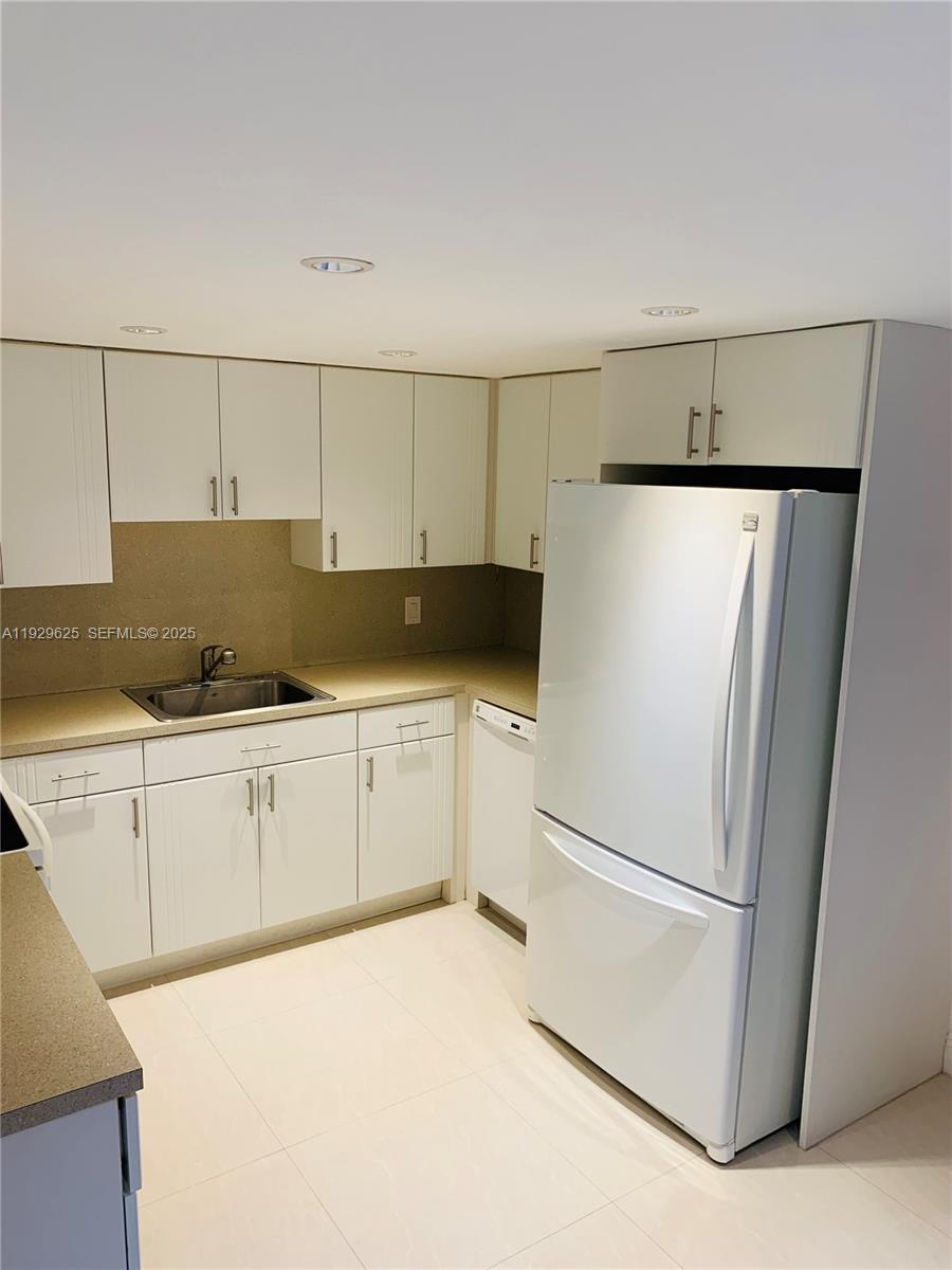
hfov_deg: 53.1
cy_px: 635
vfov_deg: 67.3
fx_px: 953
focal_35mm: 26
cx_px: 476
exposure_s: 1/60
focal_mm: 4.25
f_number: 1.8
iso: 80
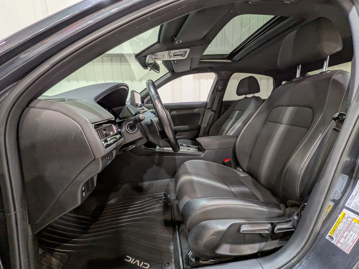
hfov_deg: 102.1
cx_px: 180
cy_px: 134
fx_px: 145
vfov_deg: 85.7
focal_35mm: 14
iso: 78
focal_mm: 1.83
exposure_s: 1/33.3
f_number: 2.2
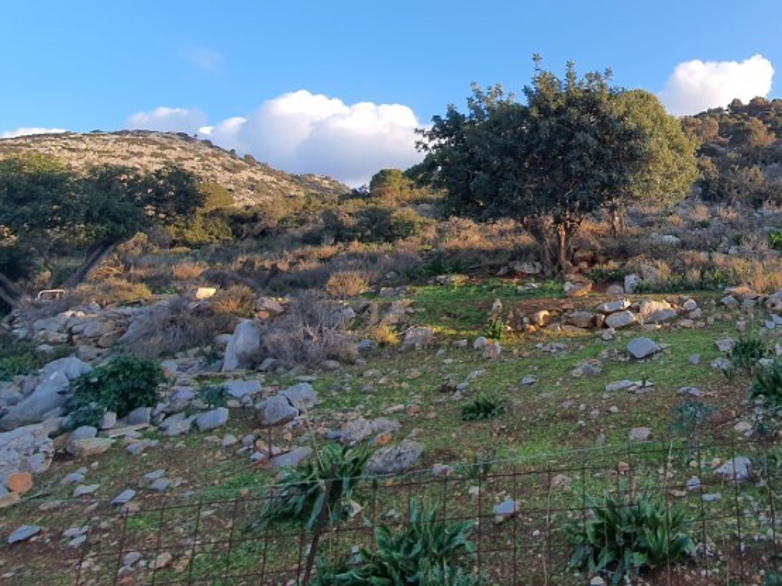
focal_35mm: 24
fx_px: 542
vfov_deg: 54.2
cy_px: 148
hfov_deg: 61.9
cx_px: 683
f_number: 2.2
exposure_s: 1/333
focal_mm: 1.8
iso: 50
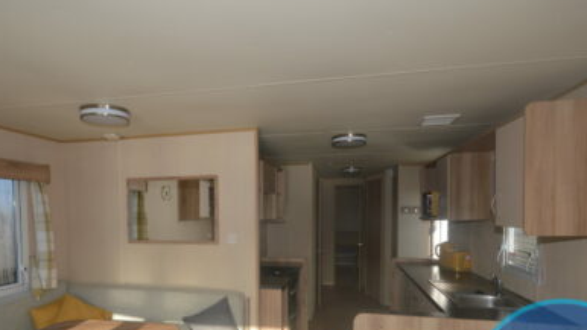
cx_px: 255
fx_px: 342
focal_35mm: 22
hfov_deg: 80.8
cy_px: 225
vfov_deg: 50.4
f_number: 7.1
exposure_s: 1/200
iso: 100
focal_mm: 10
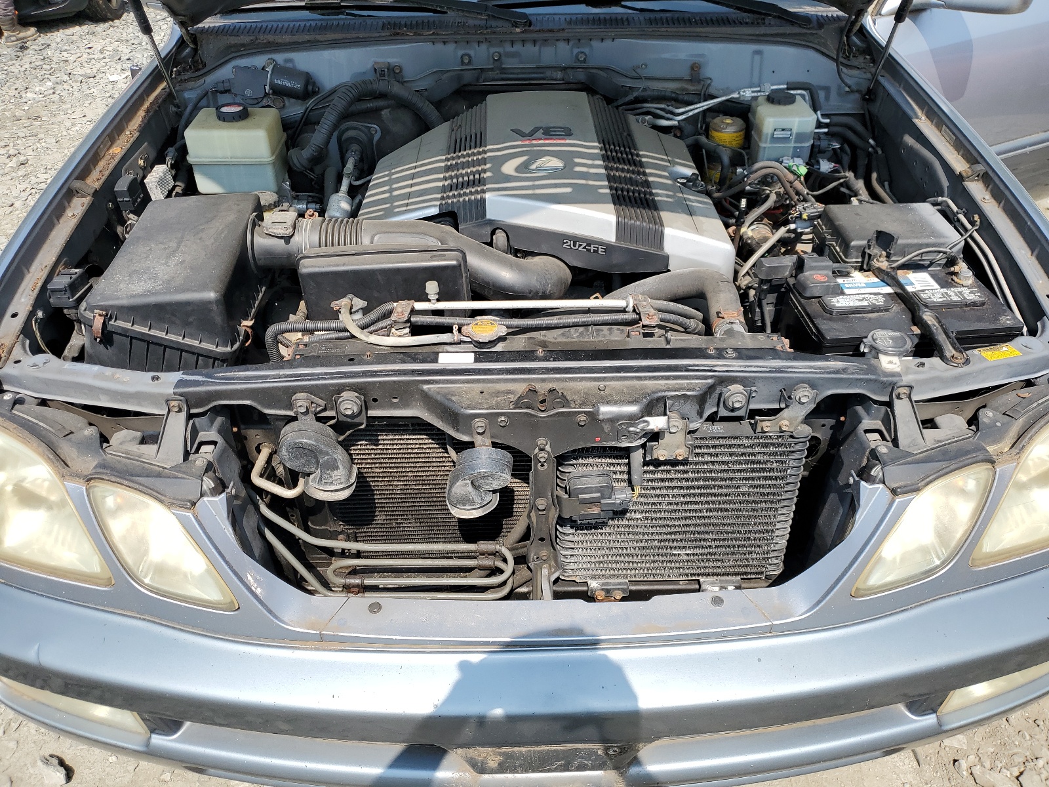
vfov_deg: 53.1
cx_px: 524
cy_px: 394
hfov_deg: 67.3
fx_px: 788
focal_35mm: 26
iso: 50
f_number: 1.5
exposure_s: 1/2000
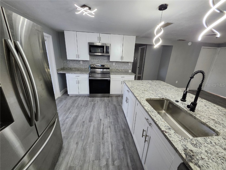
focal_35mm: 13
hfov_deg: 106.2
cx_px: 113
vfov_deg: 89.9
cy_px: 85
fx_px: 85
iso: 320
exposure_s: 1/60
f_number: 2.2
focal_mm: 1.74
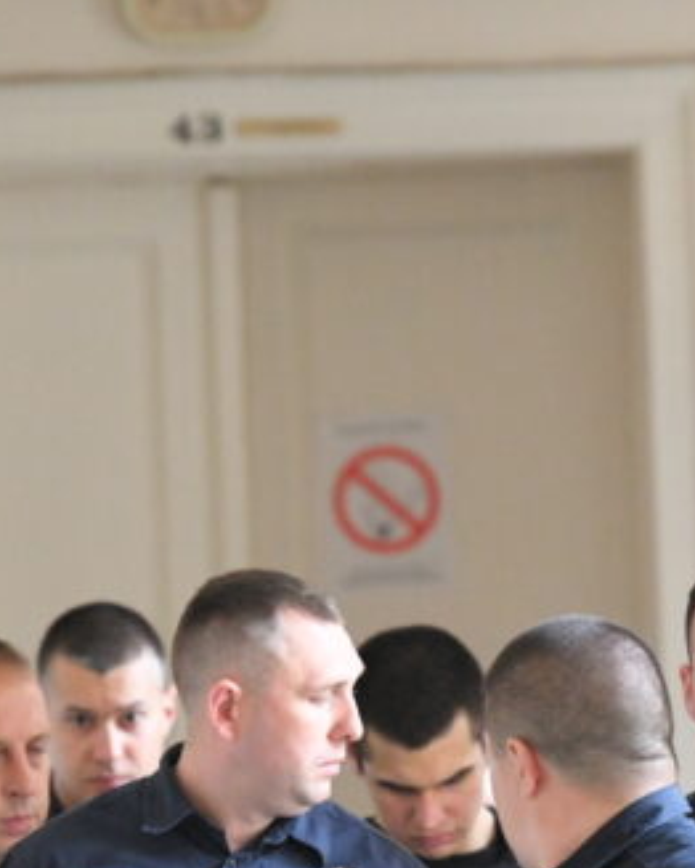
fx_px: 15079
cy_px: 896
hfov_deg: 2.6
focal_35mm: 587
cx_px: 538
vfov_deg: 3.3
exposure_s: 1/400
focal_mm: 200
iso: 6400
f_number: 4
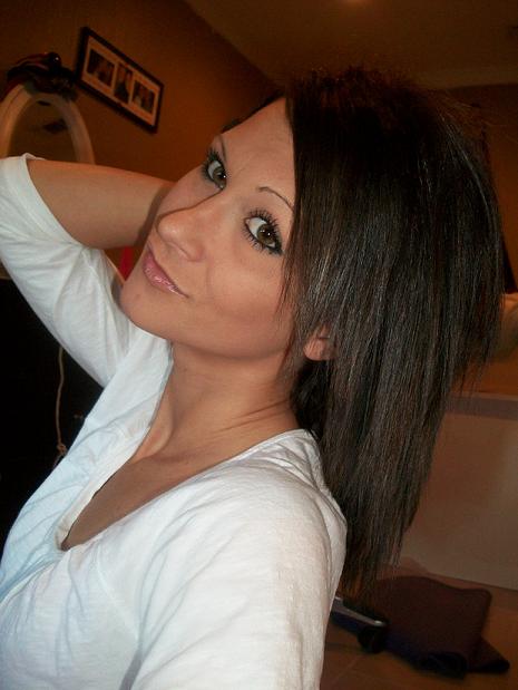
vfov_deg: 56.8
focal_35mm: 32
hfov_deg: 44.2
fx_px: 638
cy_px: 345
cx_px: 259
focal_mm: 5.7
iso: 160
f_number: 2.9
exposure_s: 1/30
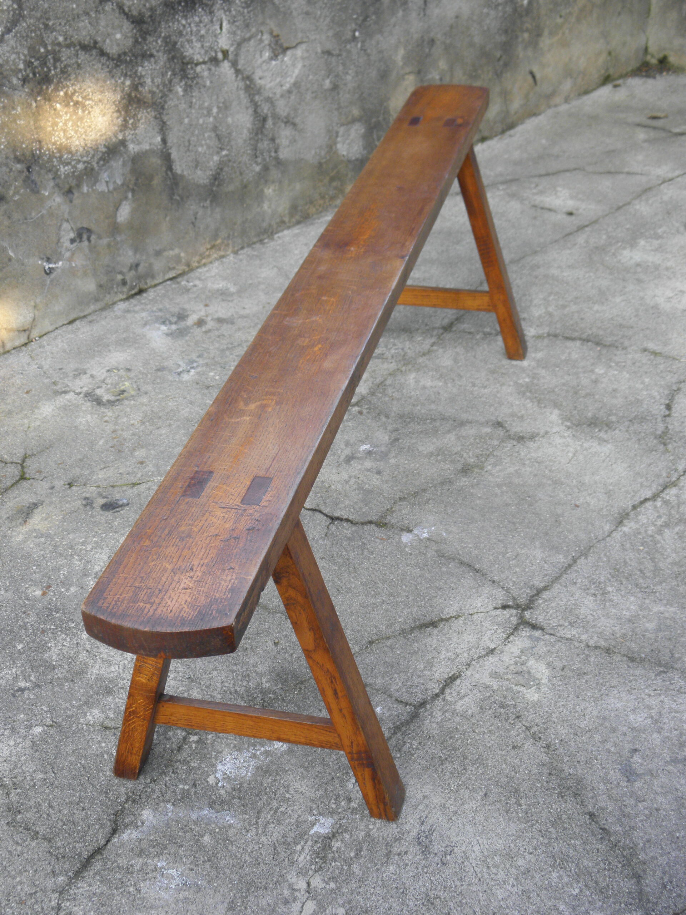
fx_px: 1163
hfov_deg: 32.9
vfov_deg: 42.9
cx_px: 343
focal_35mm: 44
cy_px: 458
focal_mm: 7.9
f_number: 3.9
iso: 125
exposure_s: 1/40
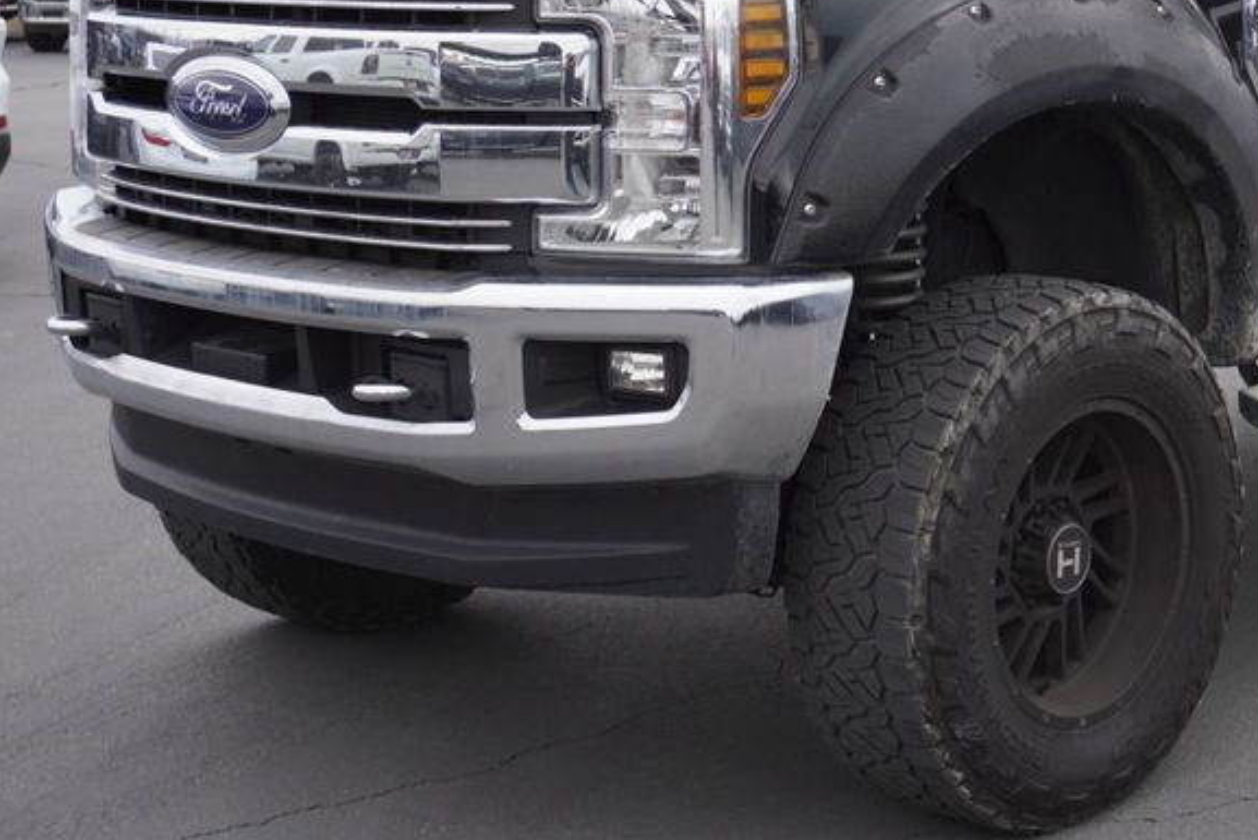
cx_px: 1007
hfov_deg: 27.5
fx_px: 2513
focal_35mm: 72
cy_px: 207
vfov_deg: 18.8
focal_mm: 27
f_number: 4.5
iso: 125
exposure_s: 1/60
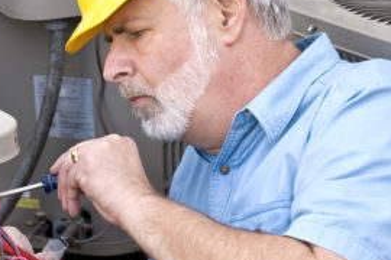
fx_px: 1738
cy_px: 253
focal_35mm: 160
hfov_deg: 12.7
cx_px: 3
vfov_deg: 8.5
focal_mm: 48
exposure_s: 1/160
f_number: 5.6
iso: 200
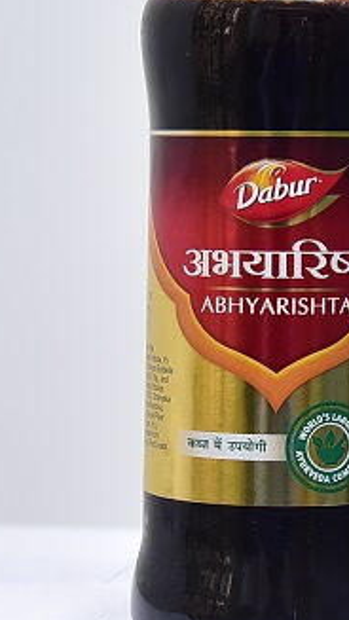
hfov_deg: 18.7
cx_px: 275
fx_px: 1053
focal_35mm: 64
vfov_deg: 32.7
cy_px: 231
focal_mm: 38
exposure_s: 1/100
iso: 1250
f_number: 4
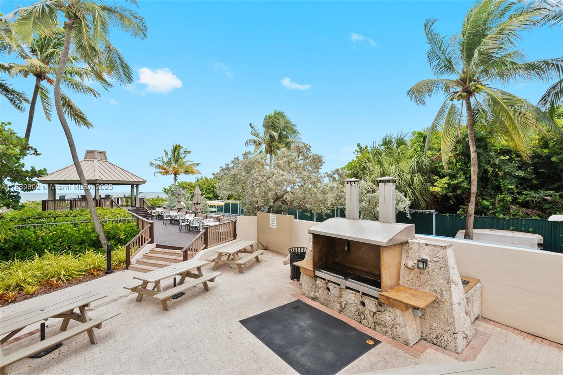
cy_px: 188
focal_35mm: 15
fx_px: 235
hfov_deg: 100.4
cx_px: 282
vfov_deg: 77.3
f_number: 8
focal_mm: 10
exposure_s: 1/160
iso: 200
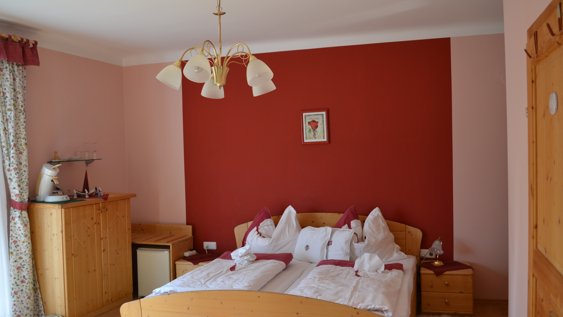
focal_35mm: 32
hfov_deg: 61.0
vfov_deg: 36.7
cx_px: 281
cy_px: 166
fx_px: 478
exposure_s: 1/80
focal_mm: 20
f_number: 4.5
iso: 400
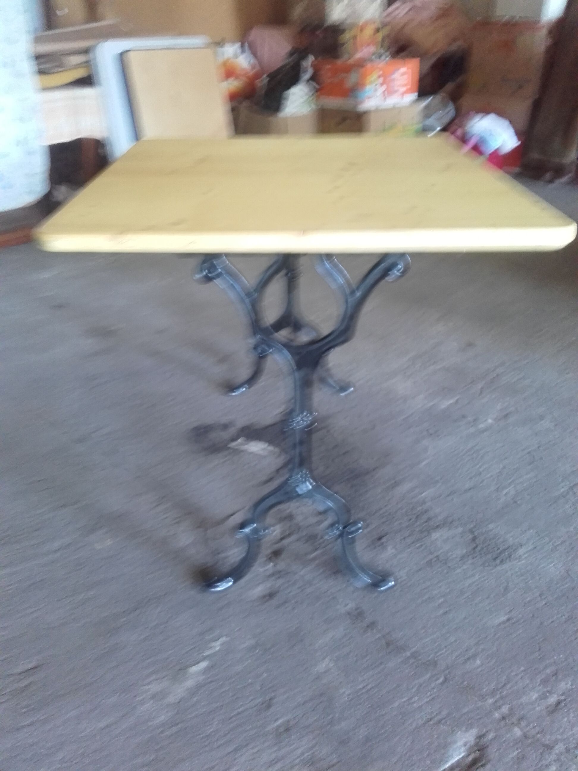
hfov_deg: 45.4
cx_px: 289
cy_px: 386
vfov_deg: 58.4
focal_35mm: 31
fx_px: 690
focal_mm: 3.3
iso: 160
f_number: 2.2
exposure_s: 1/11
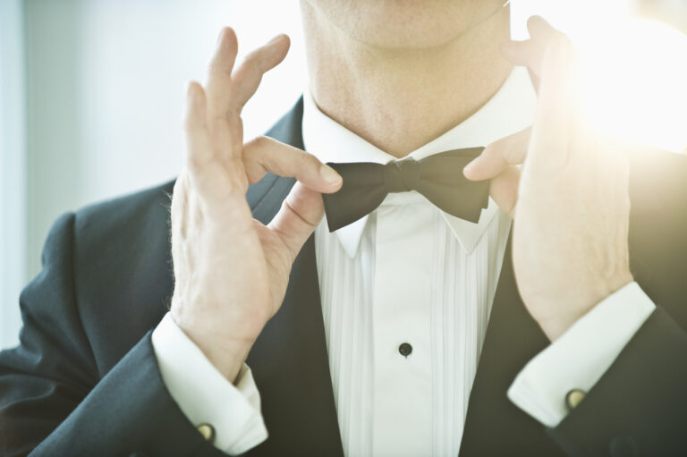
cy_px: 228
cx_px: 344
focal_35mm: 200
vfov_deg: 6.9
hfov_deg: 10.3
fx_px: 3814
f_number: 2.8
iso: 200
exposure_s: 1/160
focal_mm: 200
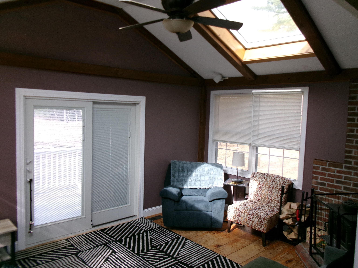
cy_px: 134
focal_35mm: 28
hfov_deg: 63.4
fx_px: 290
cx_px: 179
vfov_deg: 49.7
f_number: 3.9
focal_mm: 5.1
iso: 100
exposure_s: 1/70
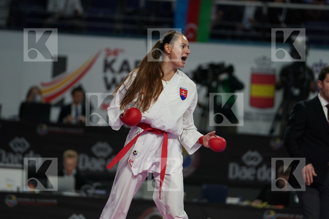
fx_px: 2367
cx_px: 164
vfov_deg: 5.3
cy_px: 110
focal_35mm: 259
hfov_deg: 8.0
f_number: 2.8
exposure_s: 1/1000
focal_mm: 173
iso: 1000
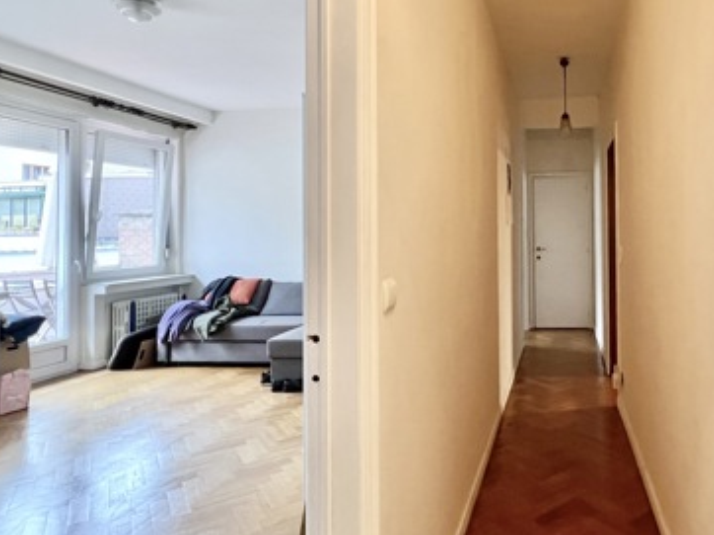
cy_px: 221
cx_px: 507
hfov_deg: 70.5
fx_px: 474
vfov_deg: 58.5
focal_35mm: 23
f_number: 1.8
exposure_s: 1/50
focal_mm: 1.57
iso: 320
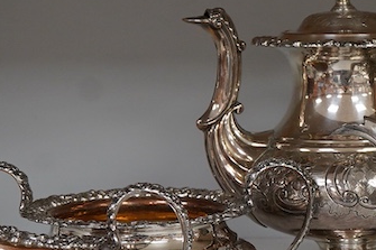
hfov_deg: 16.7
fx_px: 1263
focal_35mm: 121
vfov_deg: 11.3
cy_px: 196
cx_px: 339
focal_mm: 30
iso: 1250
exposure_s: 1/125
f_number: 9
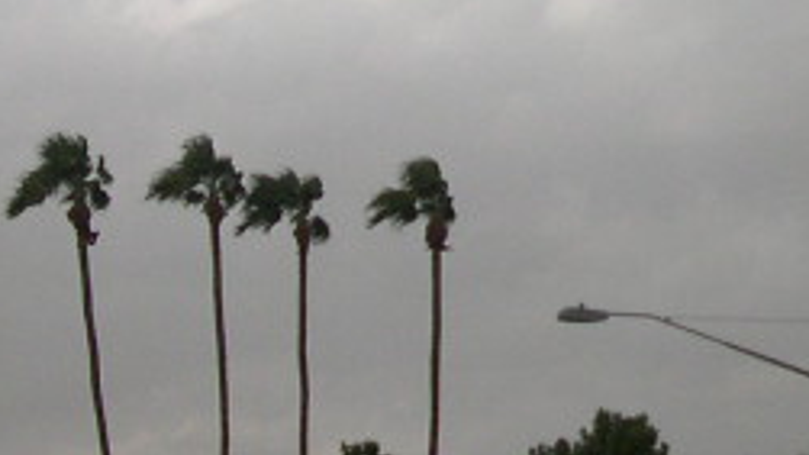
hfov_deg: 12.6
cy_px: -84
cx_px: 790
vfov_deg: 7.1
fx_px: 3624
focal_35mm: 169
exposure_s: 1/94.9
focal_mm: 8
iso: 100
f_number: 7.6
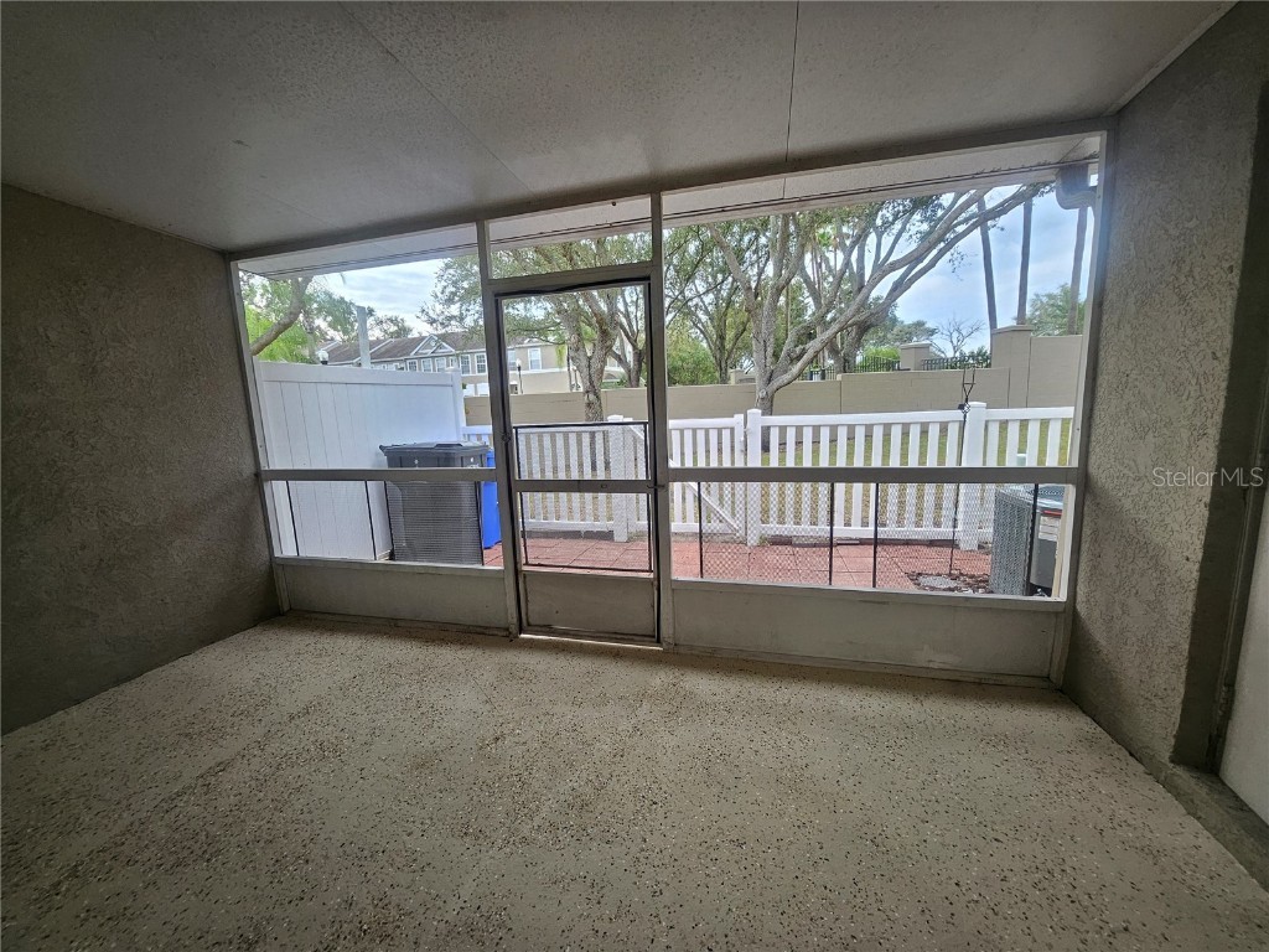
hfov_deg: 106.2
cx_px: 634
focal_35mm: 13
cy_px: 476
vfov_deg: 89.9
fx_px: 477
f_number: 2.2
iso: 50
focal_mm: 1.7
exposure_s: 1/120
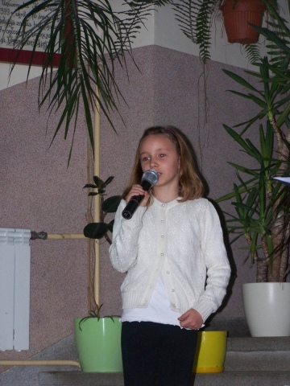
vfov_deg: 15.4
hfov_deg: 11.6
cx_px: 145
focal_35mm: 128
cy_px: 193
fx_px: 1430
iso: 140
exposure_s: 1/100
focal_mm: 21.2
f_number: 3.2
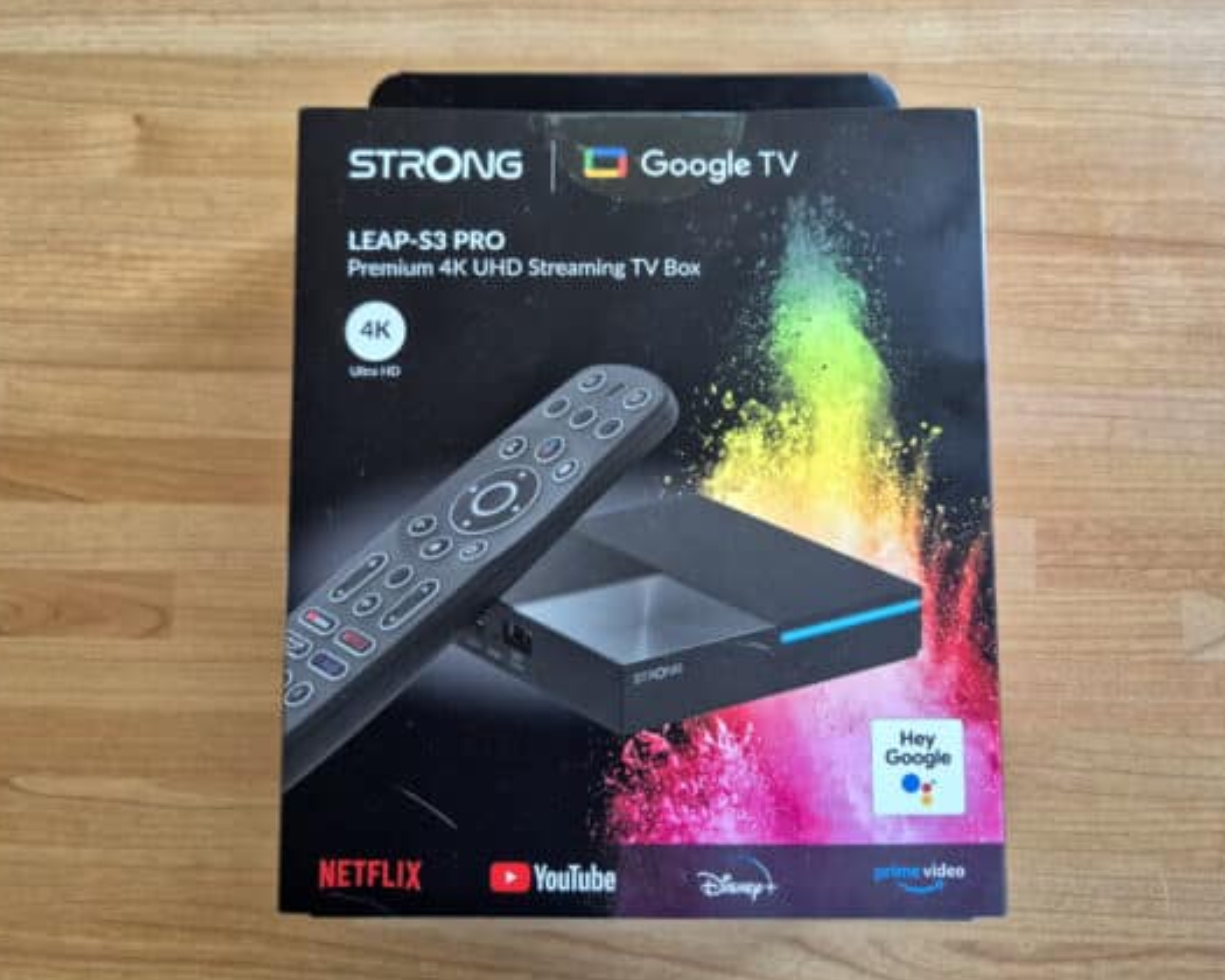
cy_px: 503
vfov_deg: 56.8
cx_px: 617
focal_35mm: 25
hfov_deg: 68.1
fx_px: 906
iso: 800
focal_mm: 5.4
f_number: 1.8
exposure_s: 1/100
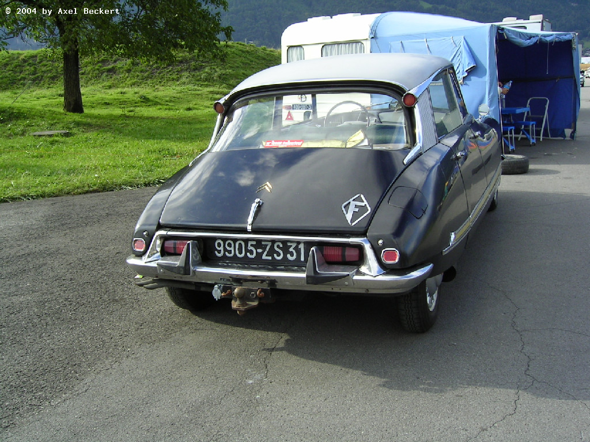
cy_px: 221
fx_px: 614
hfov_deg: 51.4
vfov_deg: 39.7
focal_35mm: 36
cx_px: 295
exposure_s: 1/121
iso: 50
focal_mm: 5.6
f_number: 4.8
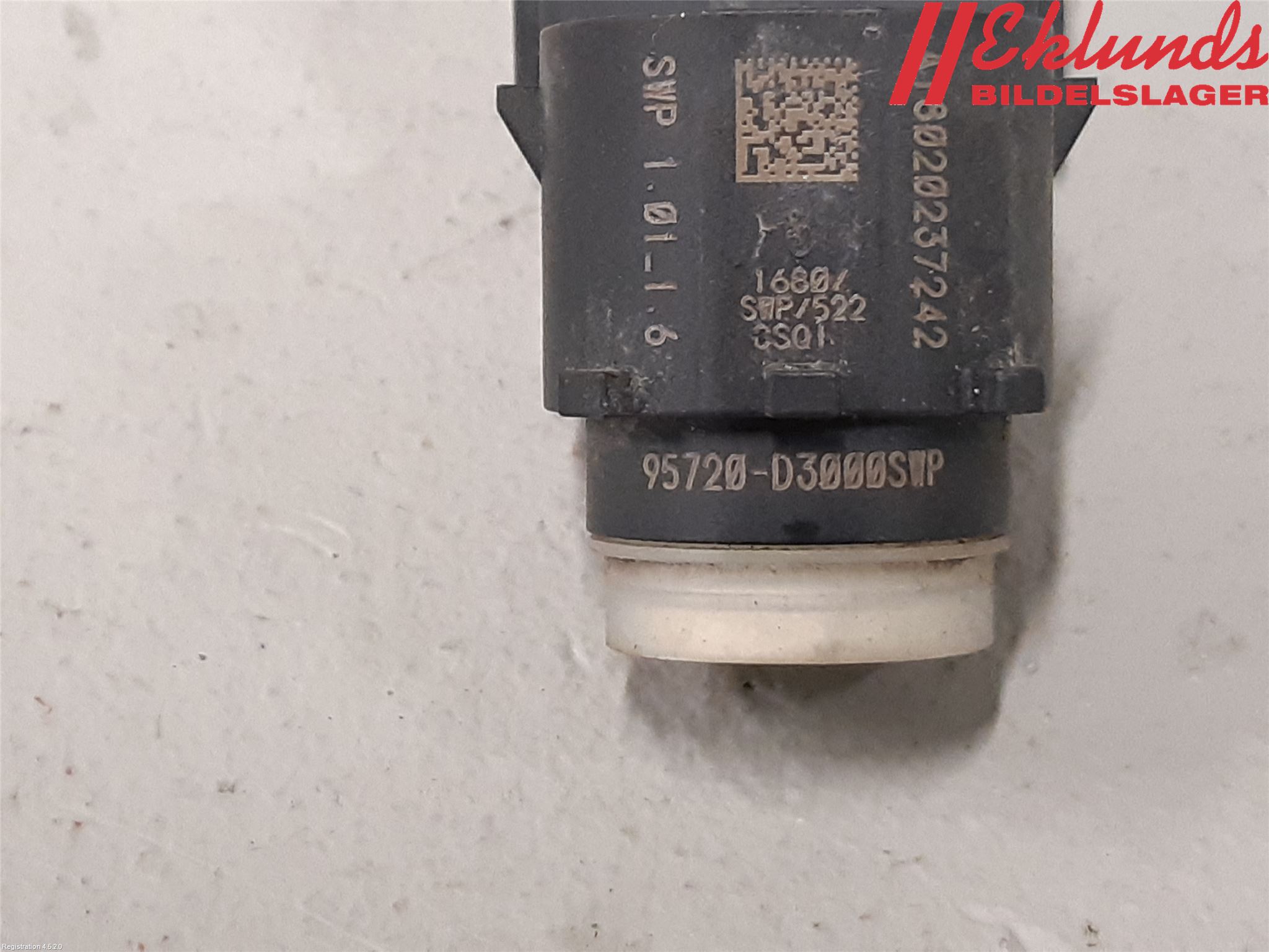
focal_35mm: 26
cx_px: 634
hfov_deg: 67.3
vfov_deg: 53.1
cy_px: 476
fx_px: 953
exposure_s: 1/50
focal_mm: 3.93
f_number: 1.7
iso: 250
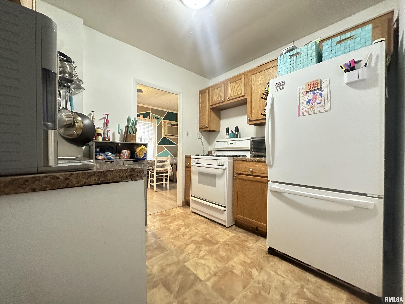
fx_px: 164
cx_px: 202
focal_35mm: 14
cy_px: 152
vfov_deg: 85.7
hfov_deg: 102.1
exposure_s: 1/60
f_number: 2.2
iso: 1250
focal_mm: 2.22
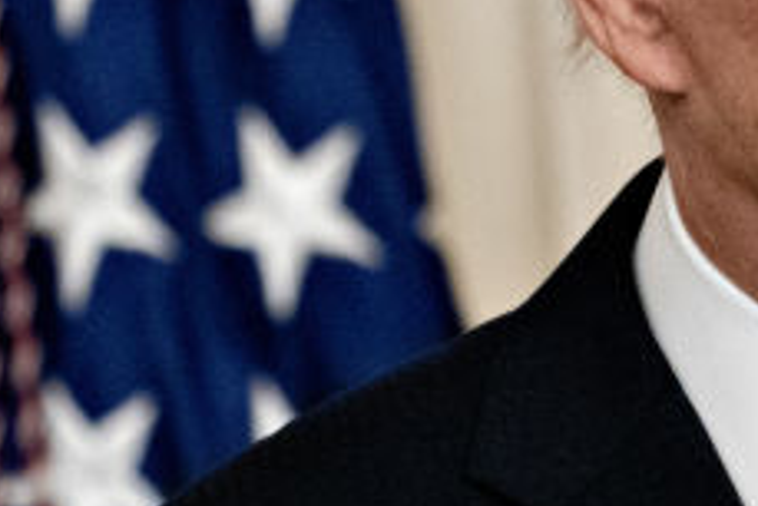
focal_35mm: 1130
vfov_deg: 1.2
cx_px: 983
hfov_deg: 1.8
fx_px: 23807
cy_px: 356
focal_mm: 253
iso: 6400
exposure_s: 1/400
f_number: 5.6
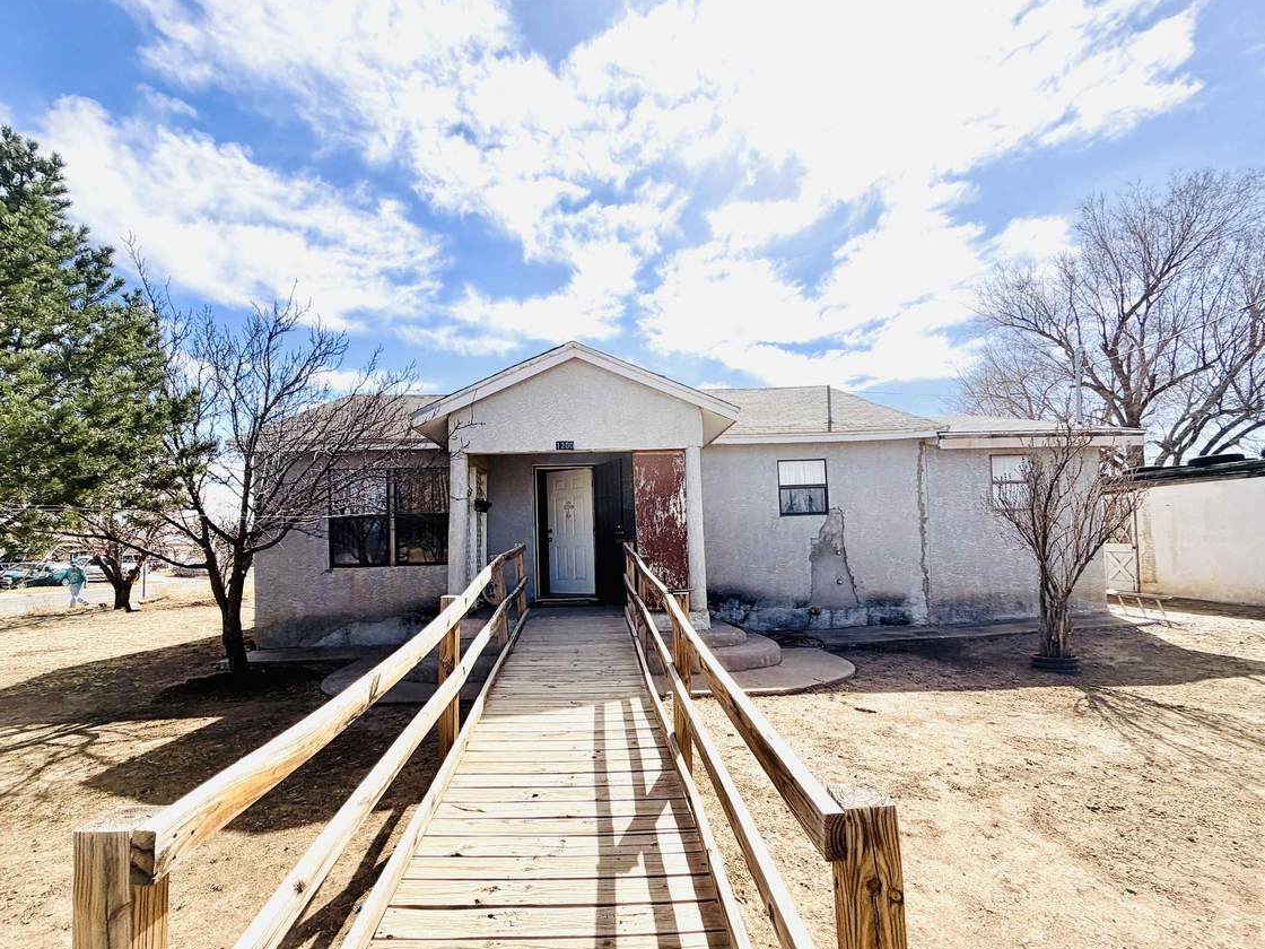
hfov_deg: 94.5
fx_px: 585
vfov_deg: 77.8
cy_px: 530
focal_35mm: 16
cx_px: 613
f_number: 2.2
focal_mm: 2.22
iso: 20
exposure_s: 1/1259
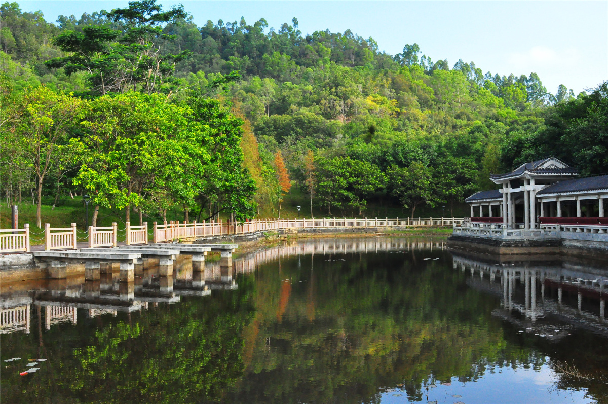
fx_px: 607
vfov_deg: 36.8
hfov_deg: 53.2
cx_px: 304
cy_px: 202
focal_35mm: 36
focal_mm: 24
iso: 1800
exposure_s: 1/1000
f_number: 9
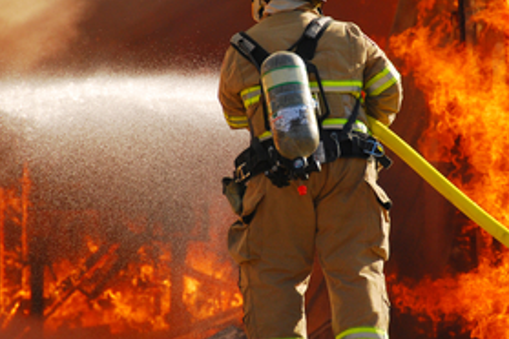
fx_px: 5471
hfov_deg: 5.3
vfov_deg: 3.6
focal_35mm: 387
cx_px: 307
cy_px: 128
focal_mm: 170
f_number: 5.6
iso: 400
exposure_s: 1/1250
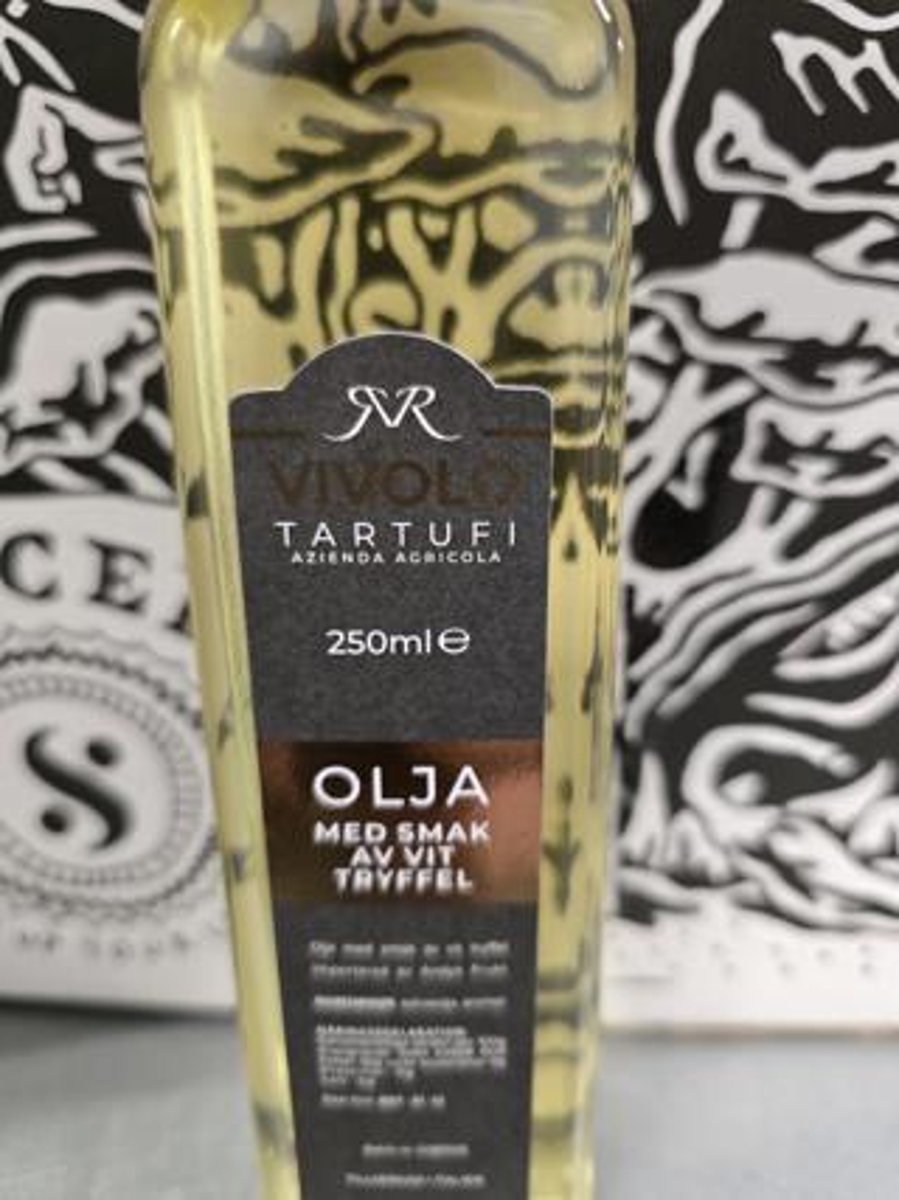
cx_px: 450
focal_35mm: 23
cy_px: 600
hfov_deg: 58.9
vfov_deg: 73.9
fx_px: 797
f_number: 1.7
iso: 800
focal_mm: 6.3
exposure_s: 1/100
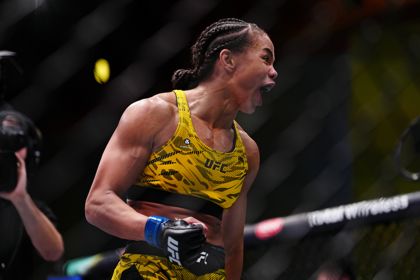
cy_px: 140
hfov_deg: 16.5
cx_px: 210
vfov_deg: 11.1
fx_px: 1447
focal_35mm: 124
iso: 2500
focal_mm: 124
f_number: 2.8
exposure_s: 1/800
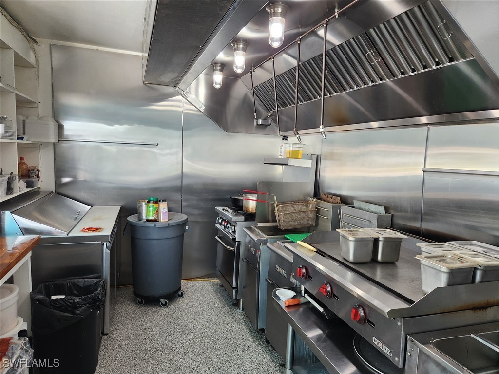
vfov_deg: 58.9
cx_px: 250
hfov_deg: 73.9
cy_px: 187
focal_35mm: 23
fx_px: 332
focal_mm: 5.4
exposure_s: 1/120
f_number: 1.8
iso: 250
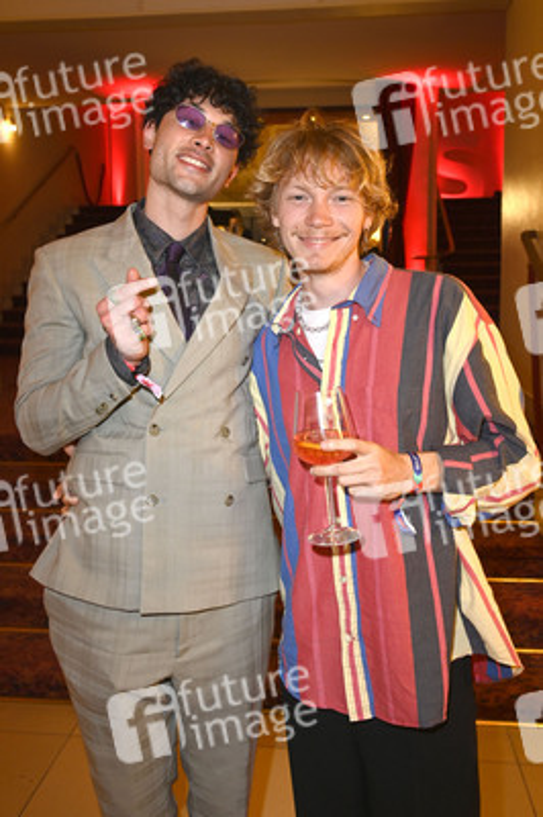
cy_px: 408
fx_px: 703
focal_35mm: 31
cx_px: 272
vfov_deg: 60.3
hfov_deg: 42.3
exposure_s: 1/50
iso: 1250
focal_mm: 31
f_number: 5.6
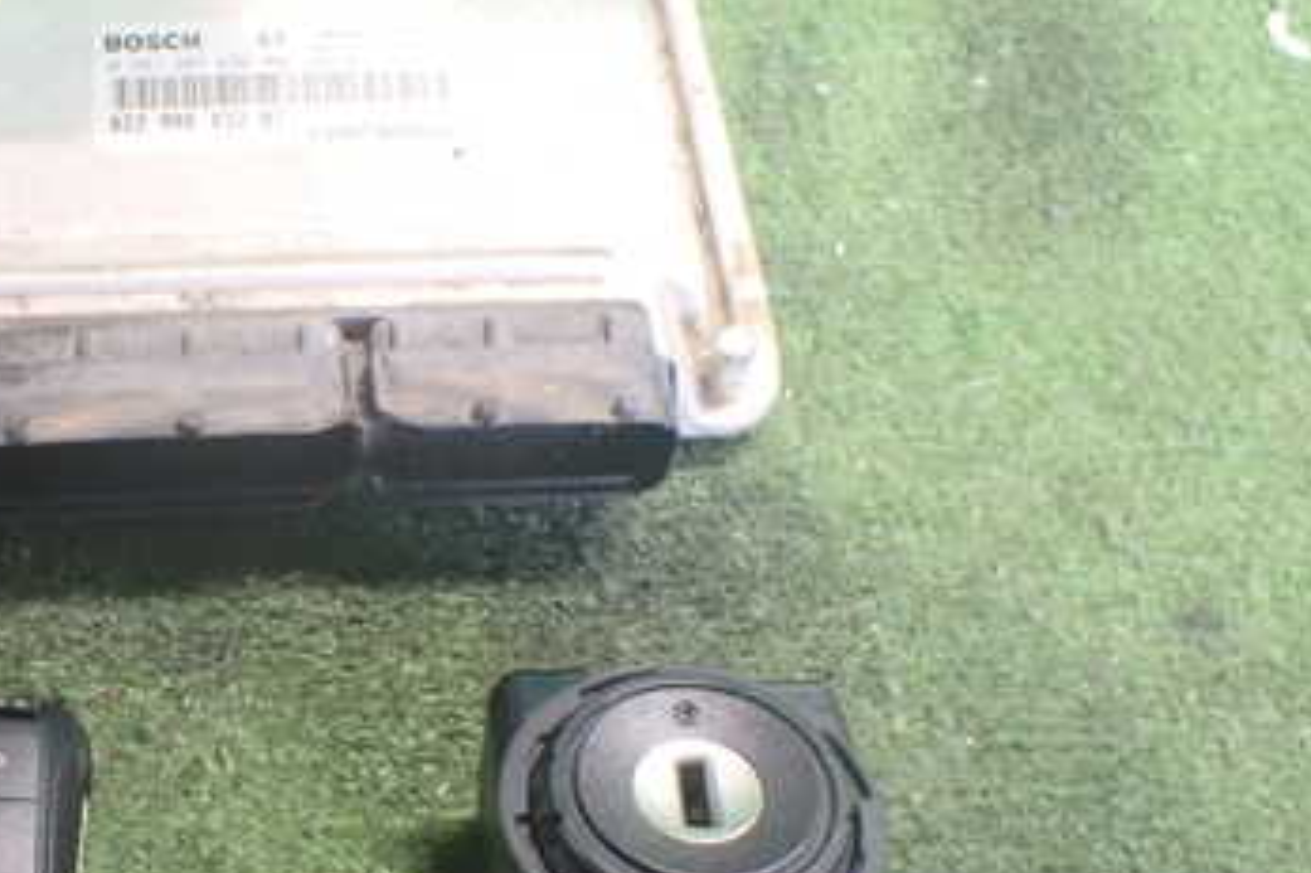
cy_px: 571
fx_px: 1965
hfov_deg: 35.5
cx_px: 227
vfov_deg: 24.9
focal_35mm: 54
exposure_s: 1/30
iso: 800
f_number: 2.3
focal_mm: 5.4
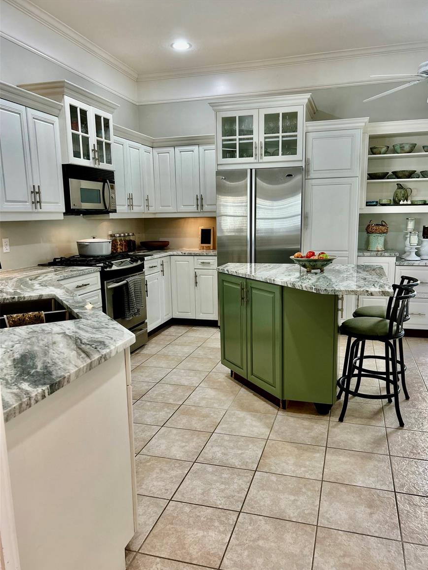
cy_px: 295
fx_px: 445
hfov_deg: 51.3
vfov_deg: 65.3
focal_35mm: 27
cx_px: 222
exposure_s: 1/120
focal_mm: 5.7
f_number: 1.5
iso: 80
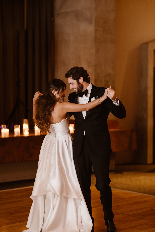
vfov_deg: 23.9
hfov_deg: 16.1
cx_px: 78
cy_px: 116
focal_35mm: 85
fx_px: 549
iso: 2000
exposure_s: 1/200
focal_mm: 85
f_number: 2
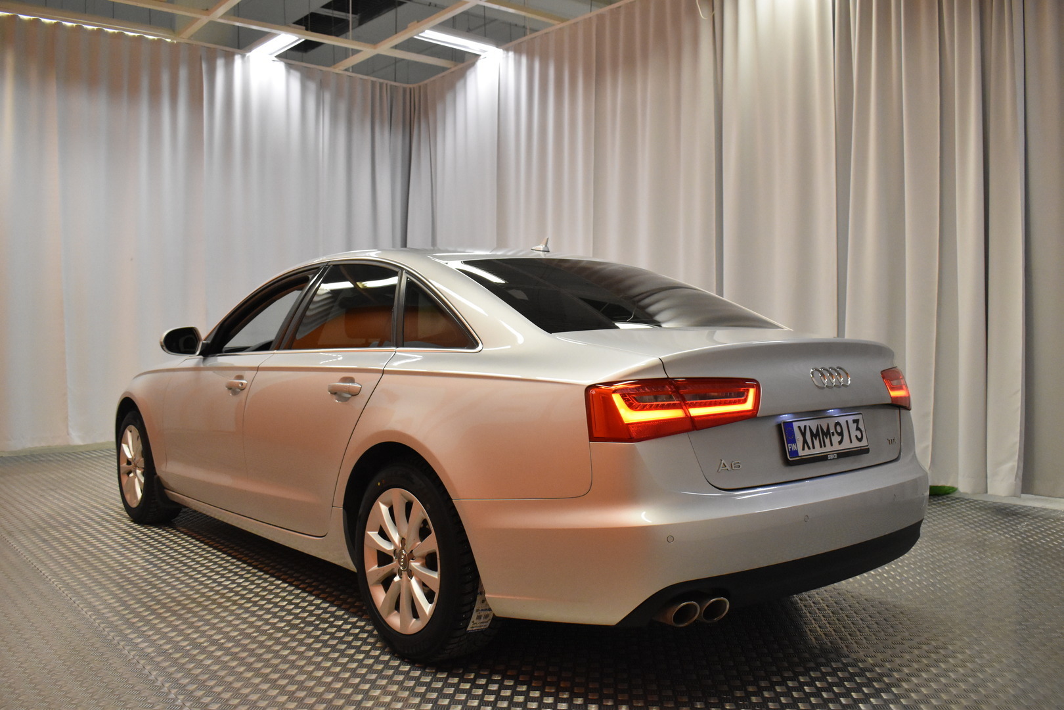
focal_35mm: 32
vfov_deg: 41.7
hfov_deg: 59.5
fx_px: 931
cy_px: 355
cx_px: 532
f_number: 5
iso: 3200
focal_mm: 21
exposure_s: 1/100
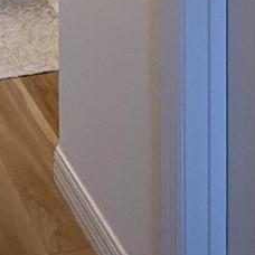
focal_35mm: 87
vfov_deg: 15.1
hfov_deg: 18.5
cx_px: -81
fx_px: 725
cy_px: -292
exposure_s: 1/120
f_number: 2.2
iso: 200
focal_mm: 2.22
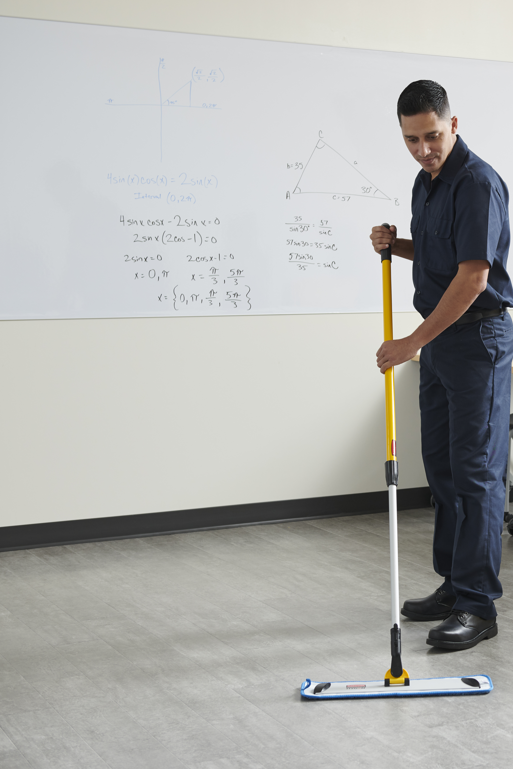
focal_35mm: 67
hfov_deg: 19.7
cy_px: 384
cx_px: 522
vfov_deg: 30.1
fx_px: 1432
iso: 200
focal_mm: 44
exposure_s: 1/125
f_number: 5
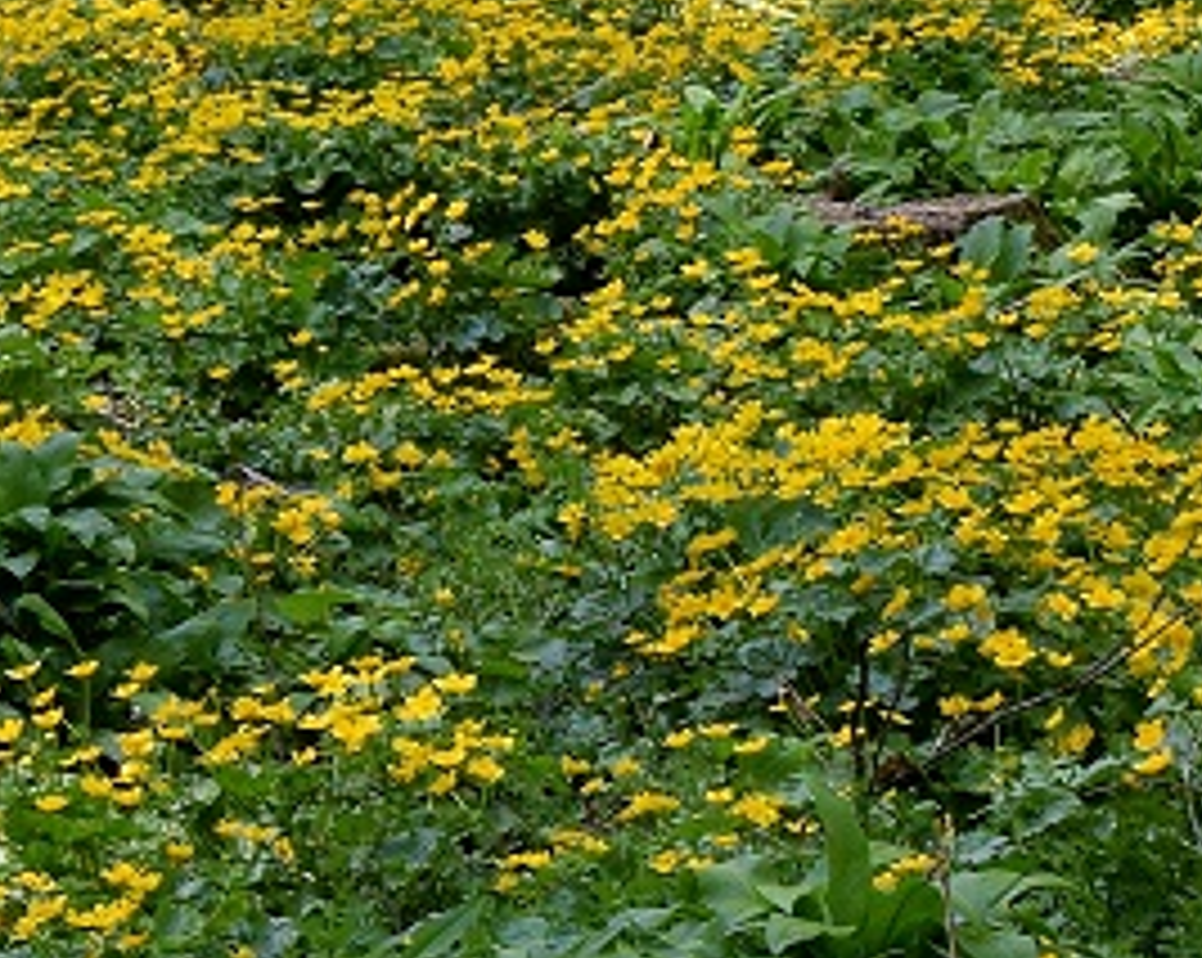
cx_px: 995
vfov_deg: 7.5
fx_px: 7320
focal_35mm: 206
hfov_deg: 9.4
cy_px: 324
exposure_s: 1/160
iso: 400
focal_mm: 26
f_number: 6.3
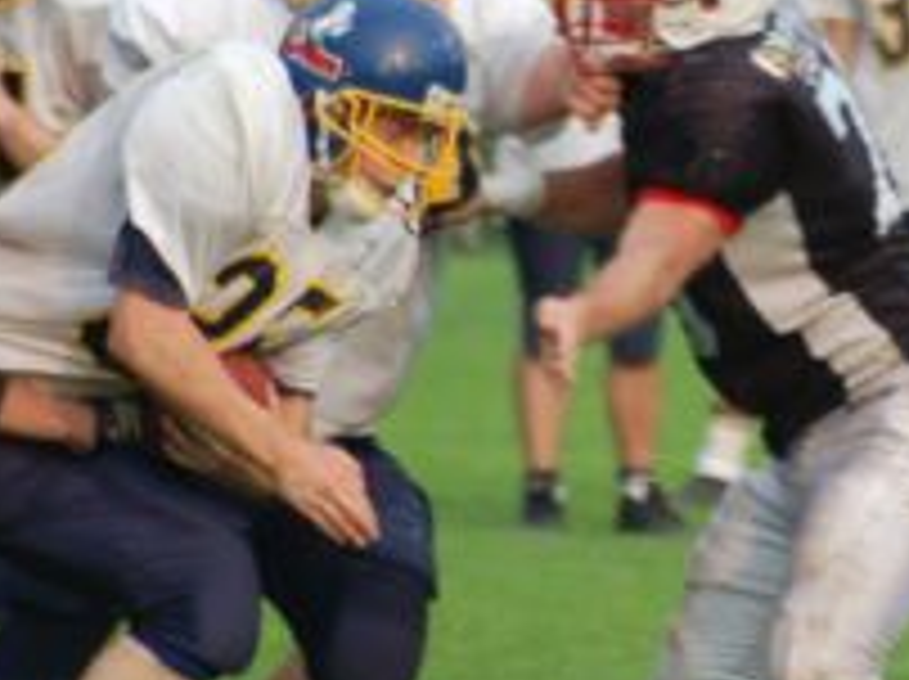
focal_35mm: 873
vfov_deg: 1.7
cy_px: 333
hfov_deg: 2.3
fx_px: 22897
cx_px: 767
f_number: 5.6
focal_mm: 270
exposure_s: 1/640
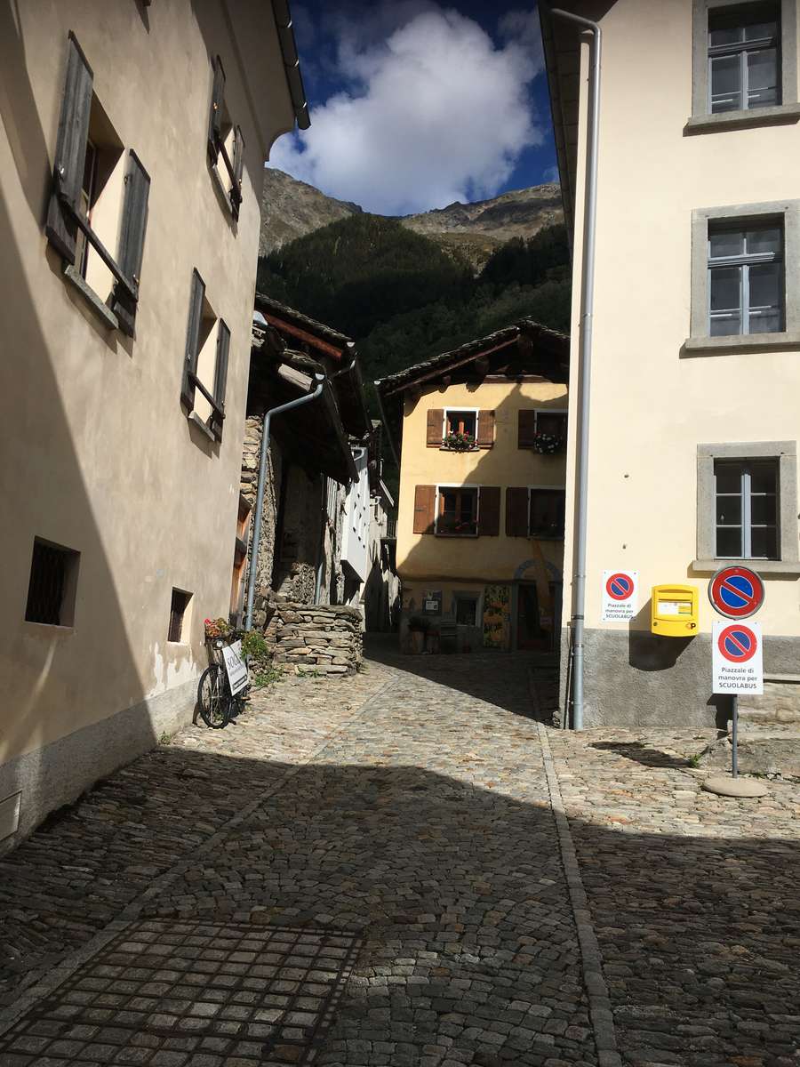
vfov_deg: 61.7
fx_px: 894
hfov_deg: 48.2
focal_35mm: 29
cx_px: 400
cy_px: 534
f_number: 2.2
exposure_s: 1/3497
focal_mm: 4.15
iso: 25
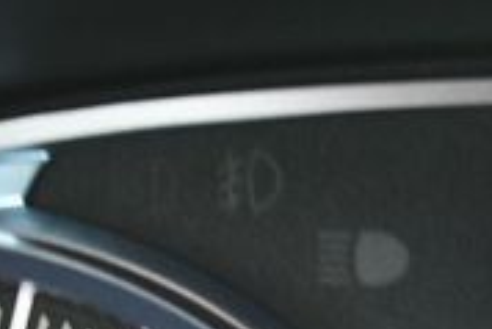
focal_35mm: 330
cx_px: 763
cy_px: 498
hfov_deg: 6.2
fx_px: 4514
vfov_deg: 4.2
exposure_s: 1/125
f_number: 5.3
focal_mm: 46
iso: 2000
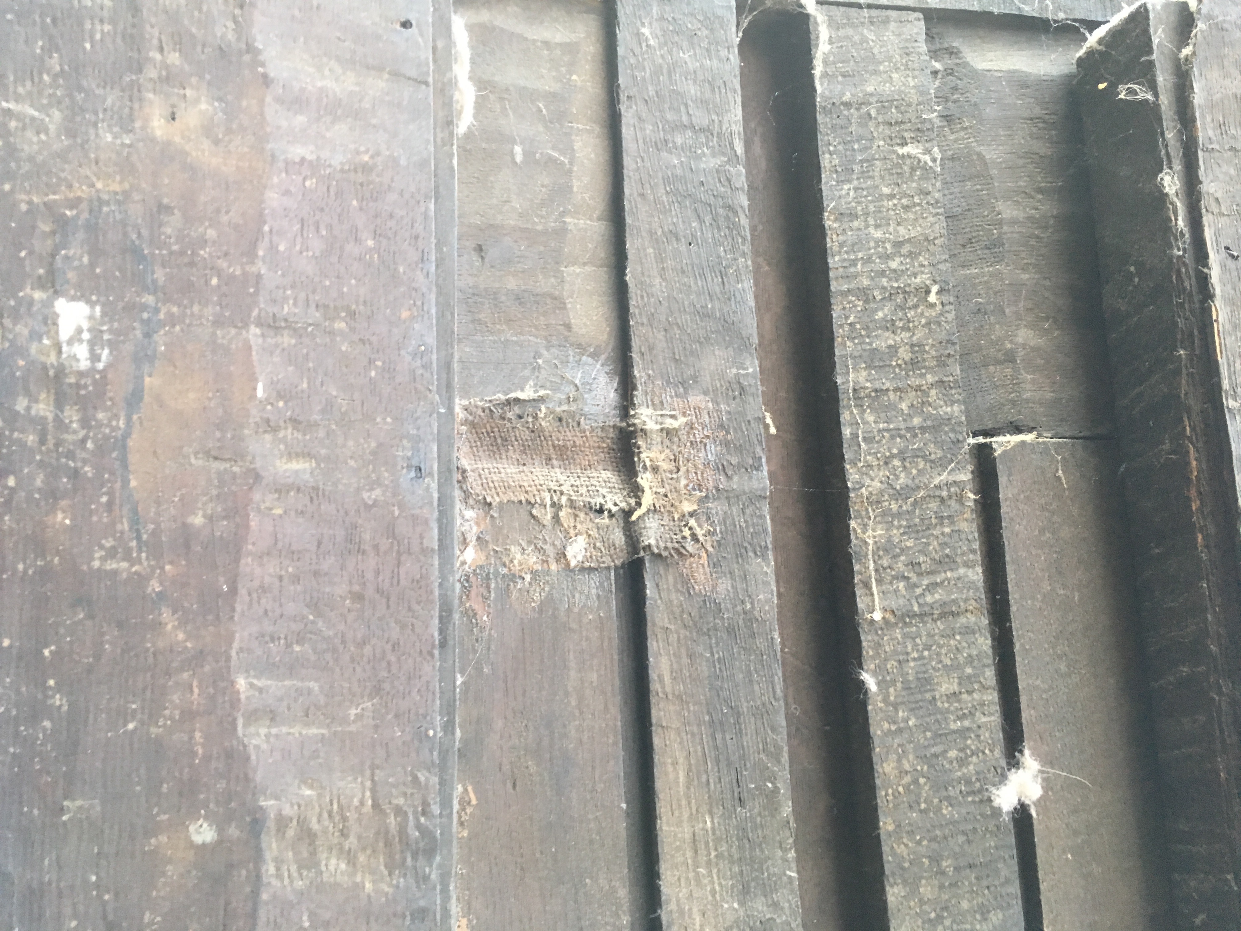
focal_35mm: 29
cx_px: 620
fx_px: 1040
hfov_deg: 61.7
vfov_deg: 48.2
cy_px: 466
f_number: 2.2
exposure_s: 1/30
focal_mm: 4.15
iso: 160
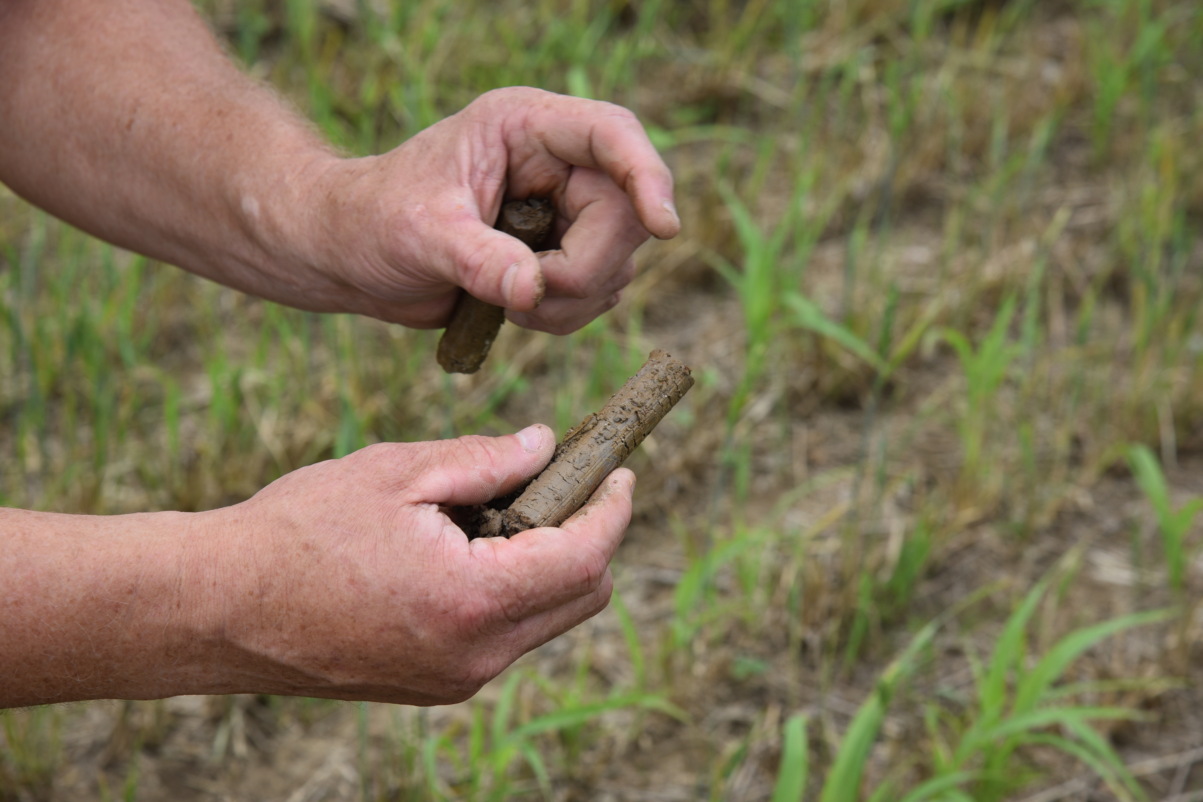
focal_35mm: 105
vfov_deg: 13.0
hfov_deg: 19.5
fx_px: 3508
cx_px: 602
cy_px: 401
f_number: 8
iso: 200
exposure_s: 1/250
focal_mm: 105
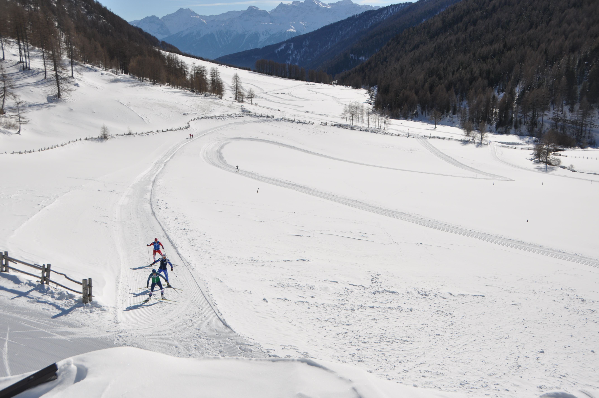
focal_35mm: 36
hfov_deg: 53.2
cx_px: 300
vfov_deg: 36.8
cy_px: 199
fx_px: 598
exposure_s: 1/1600
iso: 200
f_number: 6.3
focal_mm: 24
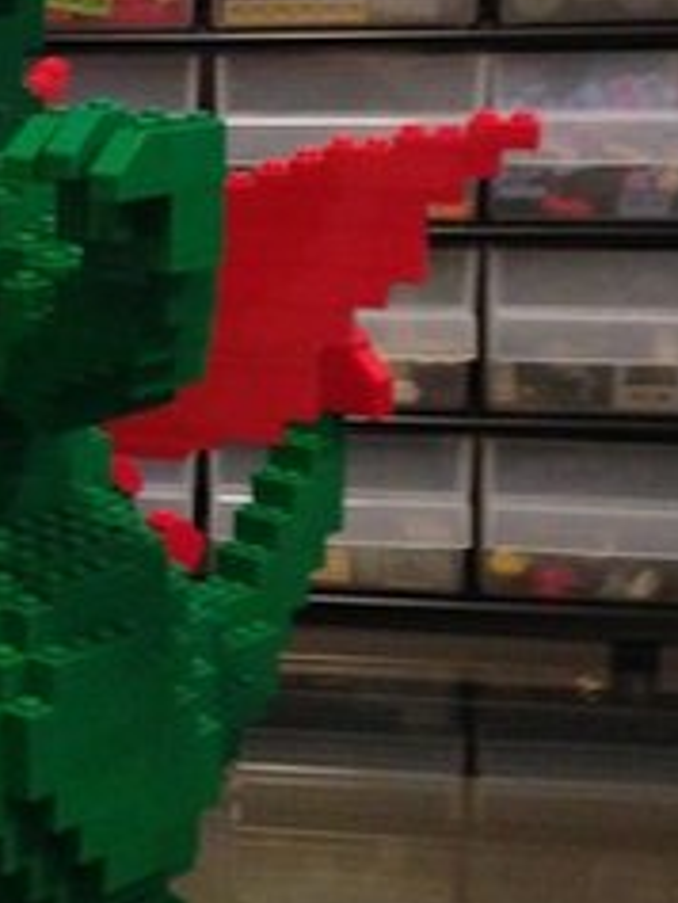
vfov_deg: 21.9
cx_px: -160
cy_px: 328
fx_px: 2322
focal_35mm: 89
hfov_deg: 15.9
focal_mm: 4.12
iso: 320
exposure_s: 1/15
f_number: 2.4
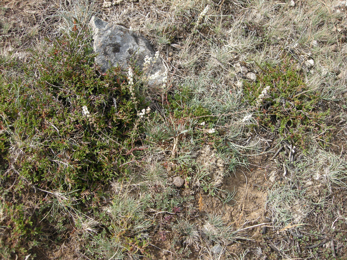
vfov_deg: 40.7
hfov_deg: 52.6
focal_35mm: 35
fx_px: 351
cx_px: 174
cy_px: 130
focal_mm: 7.5
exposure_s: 1/143
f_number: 4.3
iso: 64
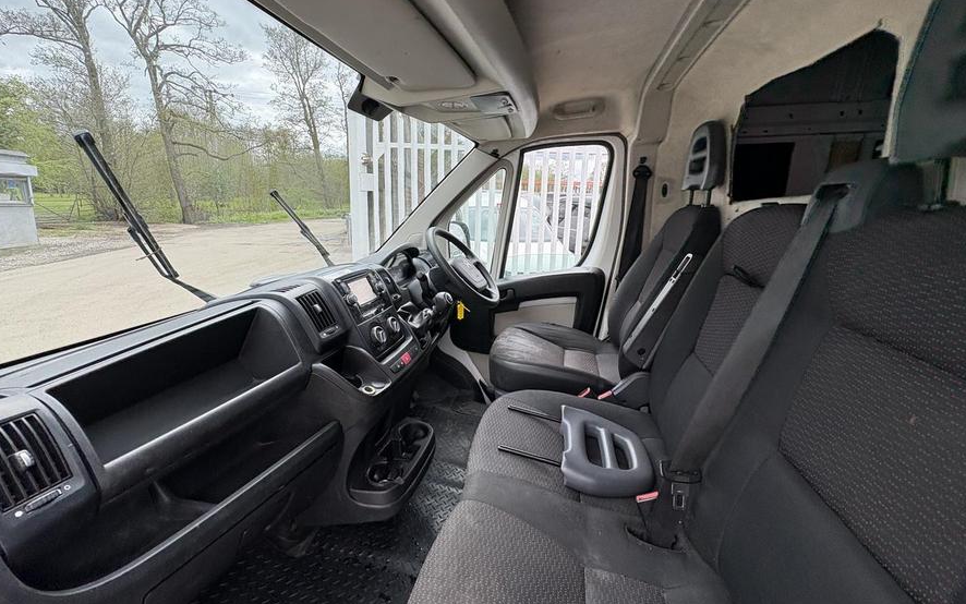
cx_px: 480
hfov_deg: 101.5
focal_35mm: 15
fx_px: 395
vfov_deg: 74.7
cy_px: 276
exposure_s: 1/316
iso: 50
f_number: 2.2
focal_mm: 2.22
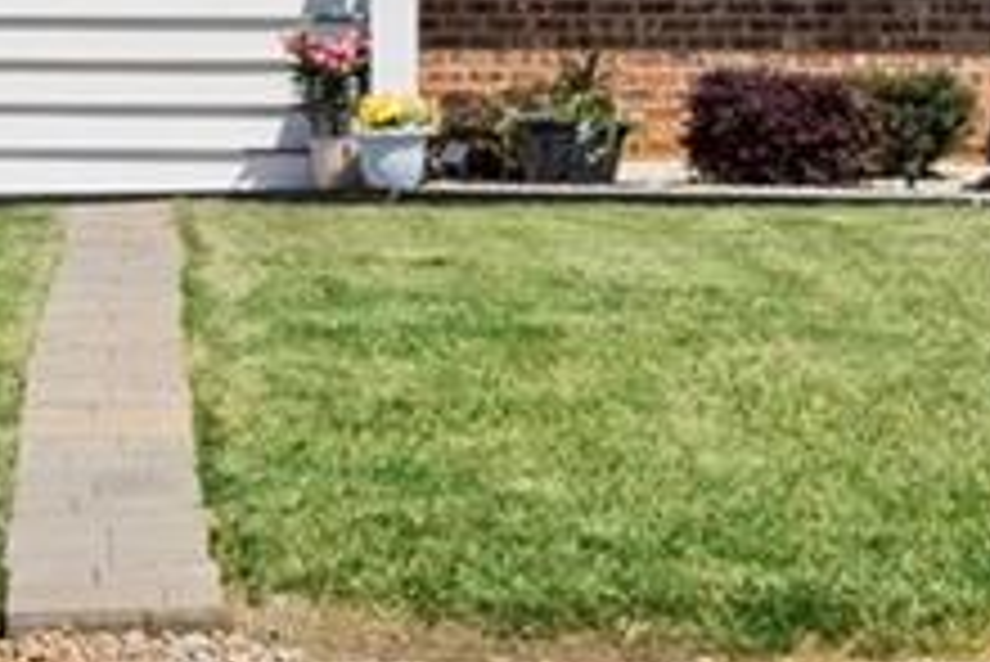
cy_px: -865
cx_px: 122
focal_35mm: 158
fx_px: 4348
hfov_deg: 12.9
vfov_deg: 8.1
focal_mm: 22.8
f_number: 8
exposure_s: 1/320
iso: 160
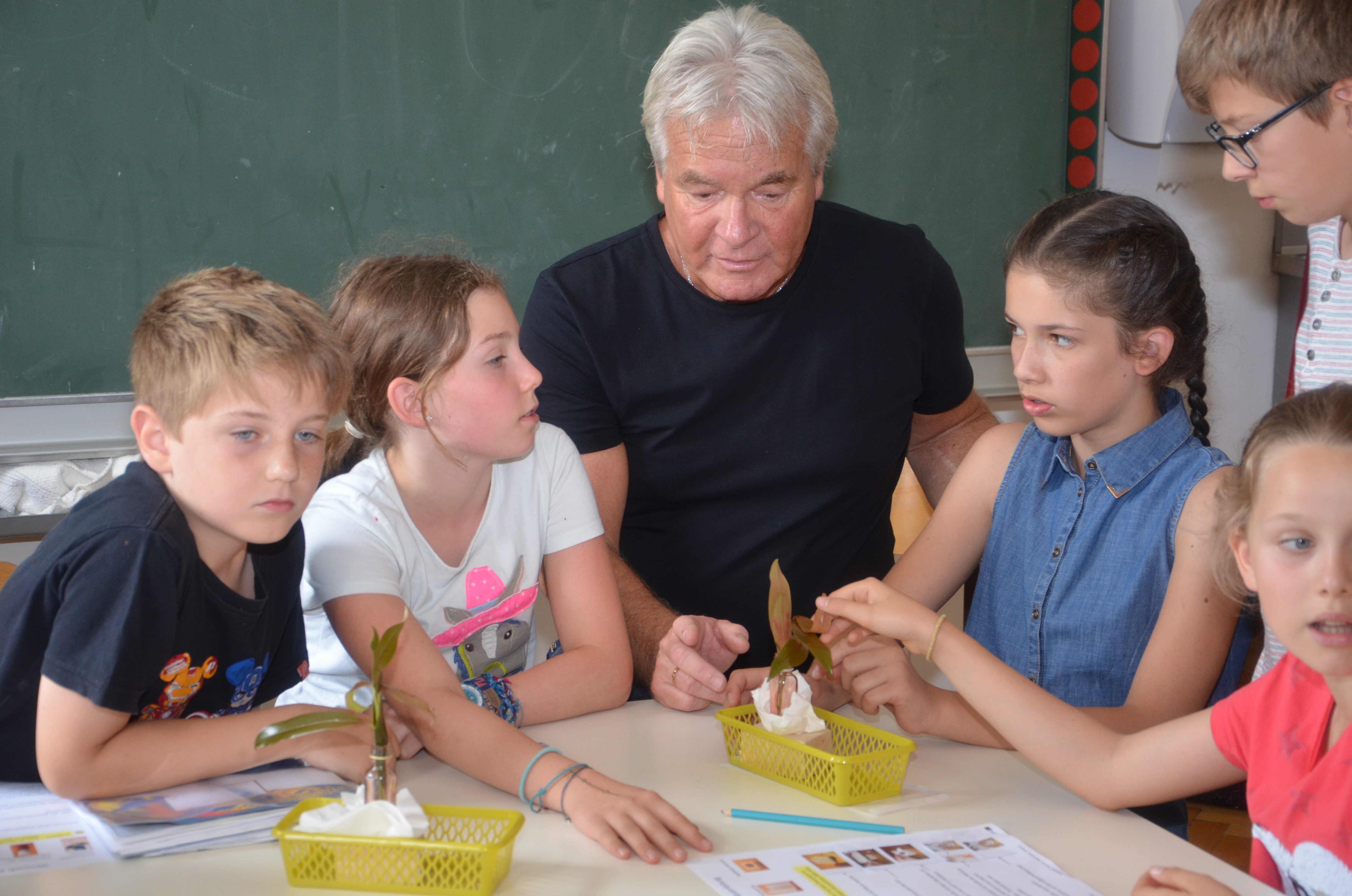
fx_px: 2923
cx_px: 676
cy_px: 448
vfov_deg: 17.4
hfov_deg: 26.0
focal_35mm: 78
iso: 800
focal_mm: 52
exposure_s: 1/60
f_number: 5
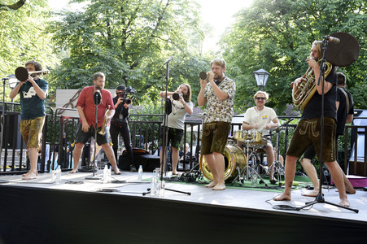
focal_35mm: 50
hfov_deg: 39.6
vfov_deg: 27.0
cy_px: 122
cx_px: 184
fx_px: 509
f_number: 6.3
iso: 640
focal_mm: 50
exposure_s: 1/80
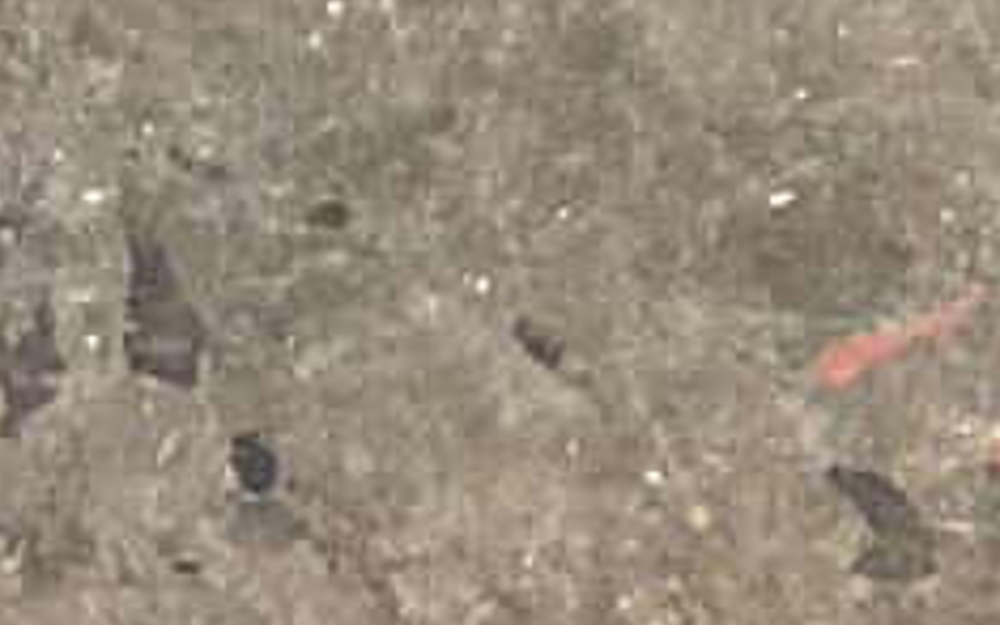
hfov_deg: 9.7
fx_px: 5779
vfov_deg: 6.2
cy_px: 606
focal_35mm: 212
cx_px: -266
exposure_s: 1/30
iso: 400
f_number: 2.4
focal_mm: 3.3
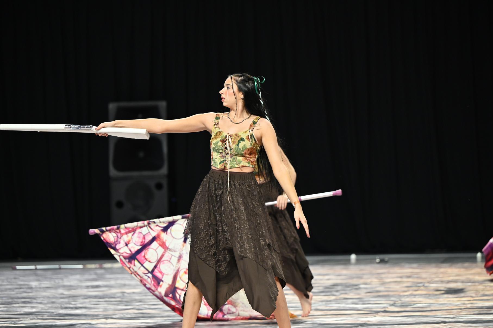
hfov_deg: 15.8
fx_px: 1779
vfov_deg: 10.5
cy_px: 164
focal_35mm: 130
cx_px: 246
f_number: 2.8
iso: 1600
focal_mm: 130
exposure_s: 1/1000
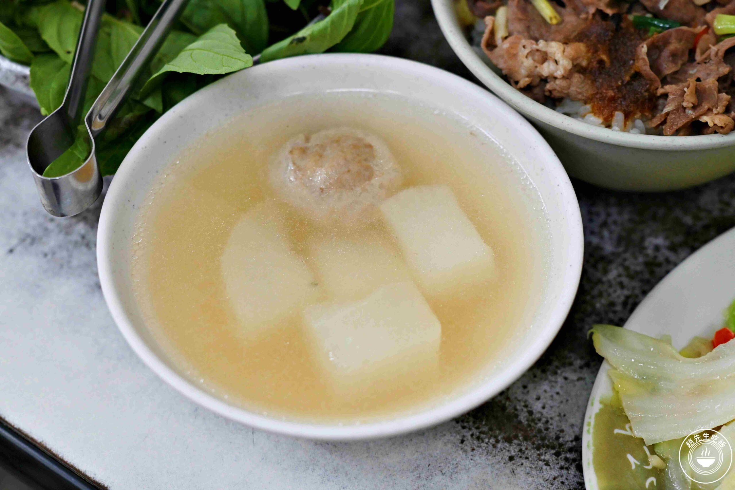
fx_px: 1531
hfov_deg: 27.0
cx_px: 368
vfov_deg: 18.2
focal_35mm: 75
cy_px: 245
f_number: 3.2
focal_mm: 50
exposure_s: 1/160
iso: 640
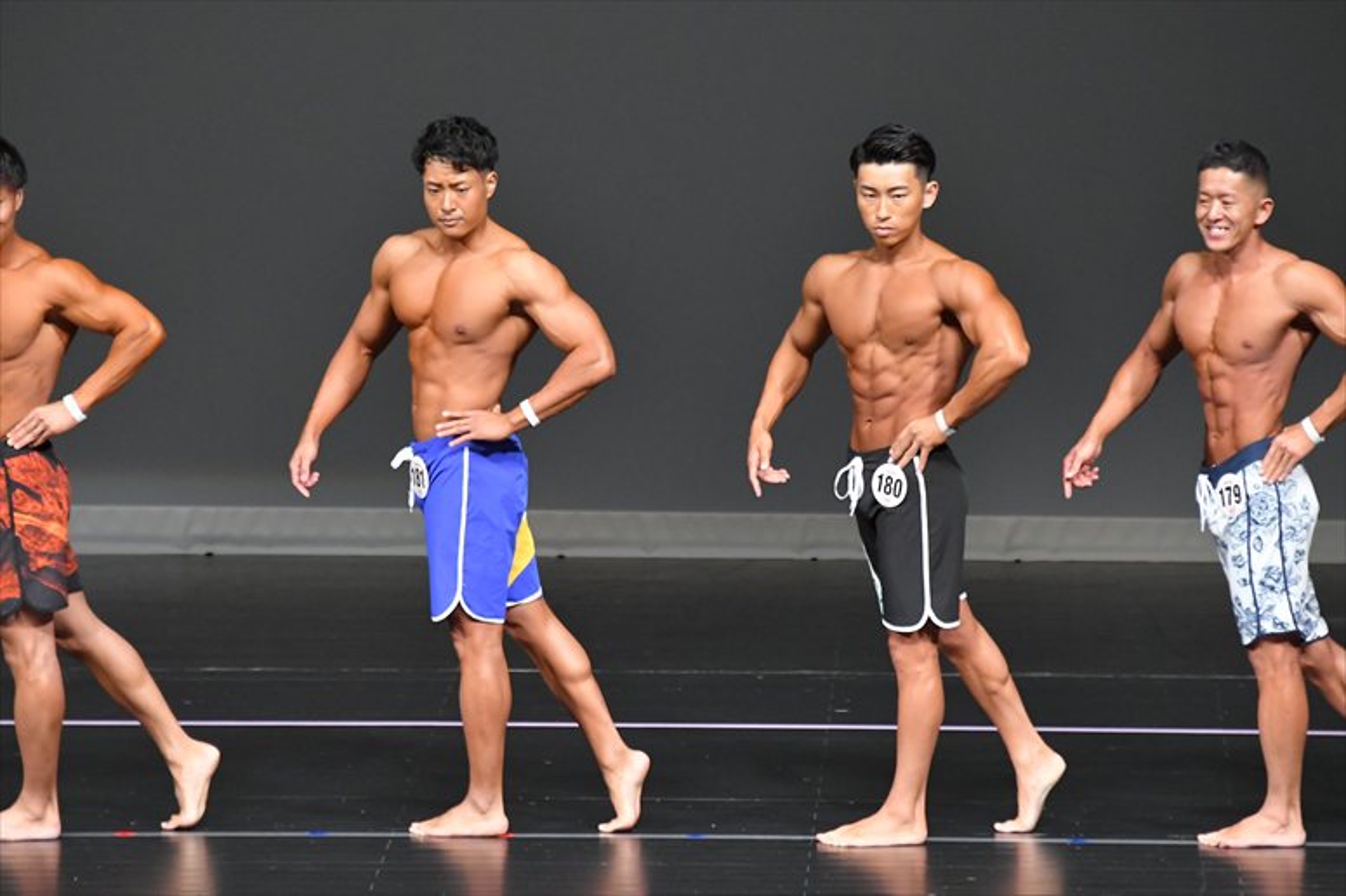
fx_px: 11772
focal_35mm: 315
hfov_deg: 6.5
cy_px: 448
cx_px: 673
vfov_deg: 4.4
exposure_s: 1/400
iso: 4500
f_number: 5.6
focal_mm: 210
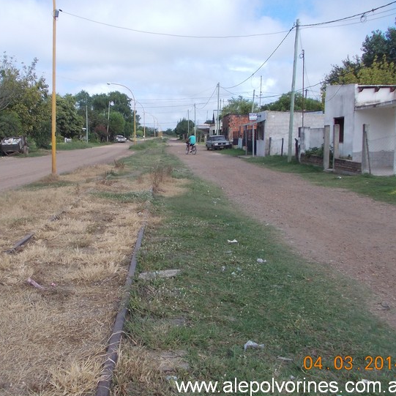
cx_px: 152
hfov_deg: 46.9
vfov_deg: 47.2
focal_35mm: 35
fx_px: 453
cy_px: 203
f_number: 5.4
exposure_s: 1/250
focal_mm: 4
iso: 80
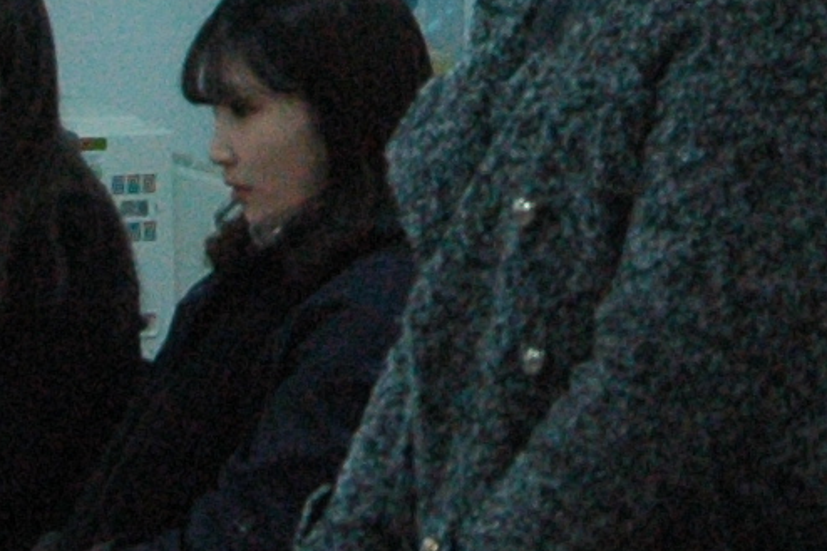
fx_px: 5029
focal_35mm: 219
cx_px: 663
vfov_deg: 6.2
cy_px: -298
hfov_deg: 9.4
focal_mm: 24
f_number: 8
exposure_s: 1/80
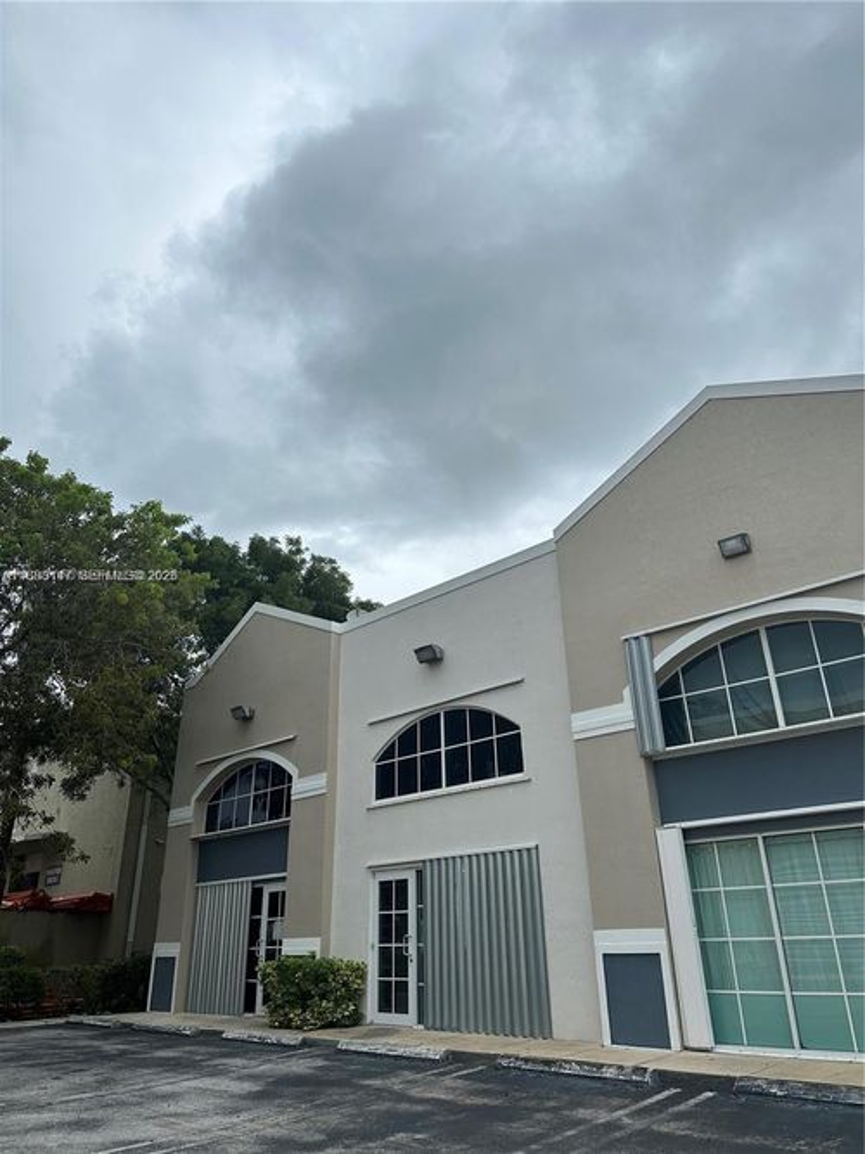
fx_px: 800
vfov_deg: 71.6
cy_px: 577
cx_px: 432
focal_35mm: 24
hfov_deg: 56.8
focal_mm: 6.86
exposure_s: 1/2967
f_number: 1.78
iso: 80
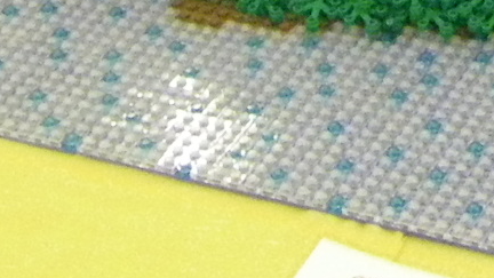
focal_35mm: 221
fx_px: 2895
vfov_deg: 5.2
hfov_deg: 9.4
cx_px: 822
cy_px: -575
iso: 800
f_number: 3.5
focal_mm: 6.3
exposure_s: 1/30
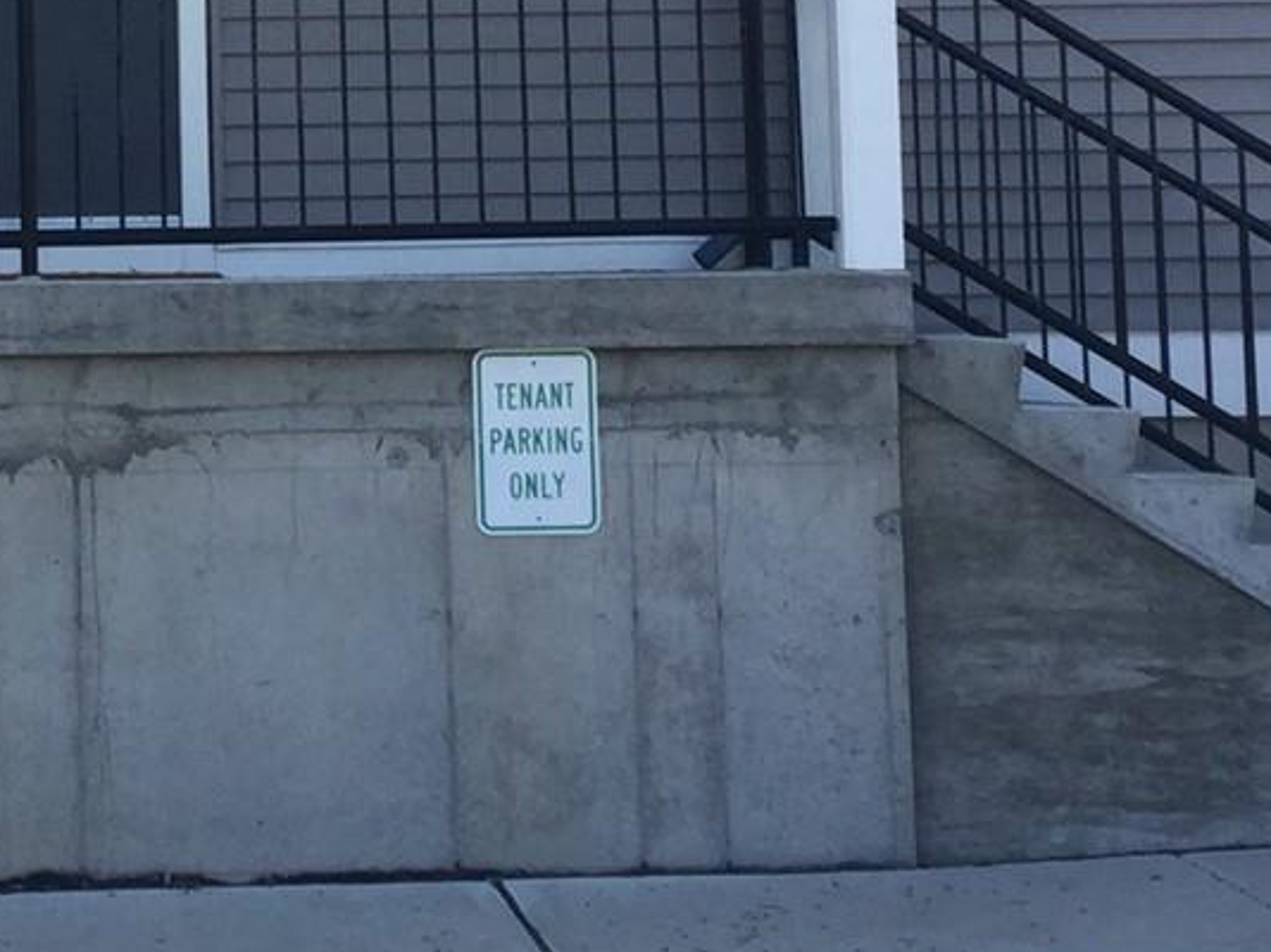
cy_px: -93
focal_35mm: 119
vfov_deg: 12.2
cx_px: -55
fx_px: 4367
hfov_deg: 16.2
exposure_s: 1/214
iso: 25
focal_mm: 3.3
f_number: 2.4
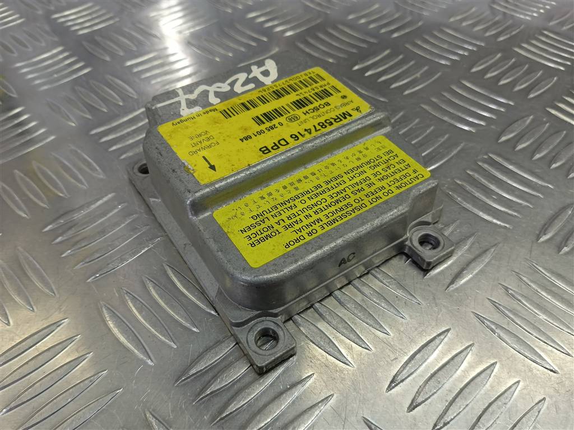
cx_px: 287
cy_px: 215
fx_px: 448
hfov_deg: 65.3
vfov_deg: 51.4
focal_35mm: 27
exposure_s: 1/50
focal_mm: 4.11
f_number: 1.6
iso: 82
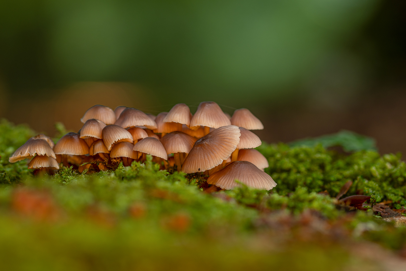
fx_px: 1776
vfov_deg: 8.7
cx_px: 203
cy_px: 136
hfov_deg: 13.0
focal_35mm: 158
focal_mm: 105
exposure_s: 1/8
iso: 100
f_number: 5.6
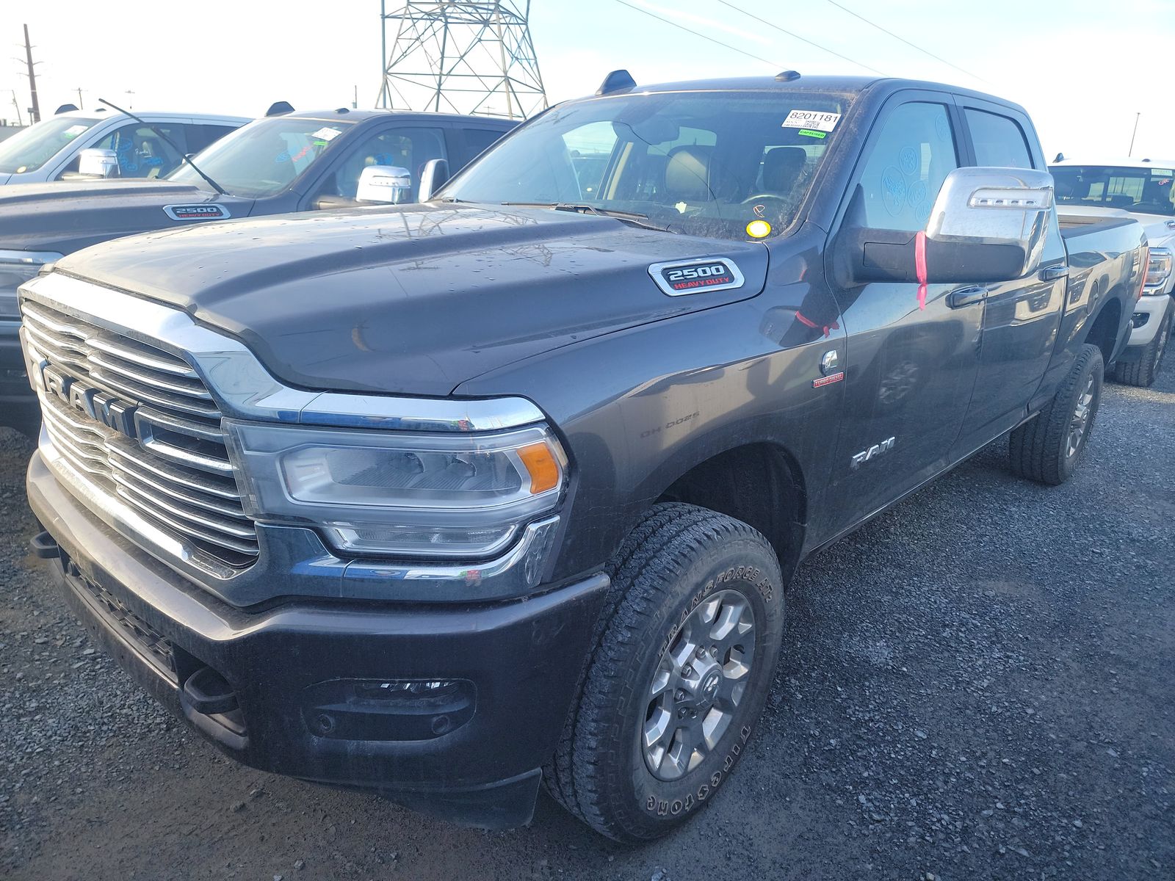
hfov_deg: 71.6
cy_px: 440
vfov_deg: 56.8
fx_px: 815
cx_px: 588
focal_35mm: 24
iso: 50
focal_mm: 6.7
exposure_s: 1/155
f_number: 1.8
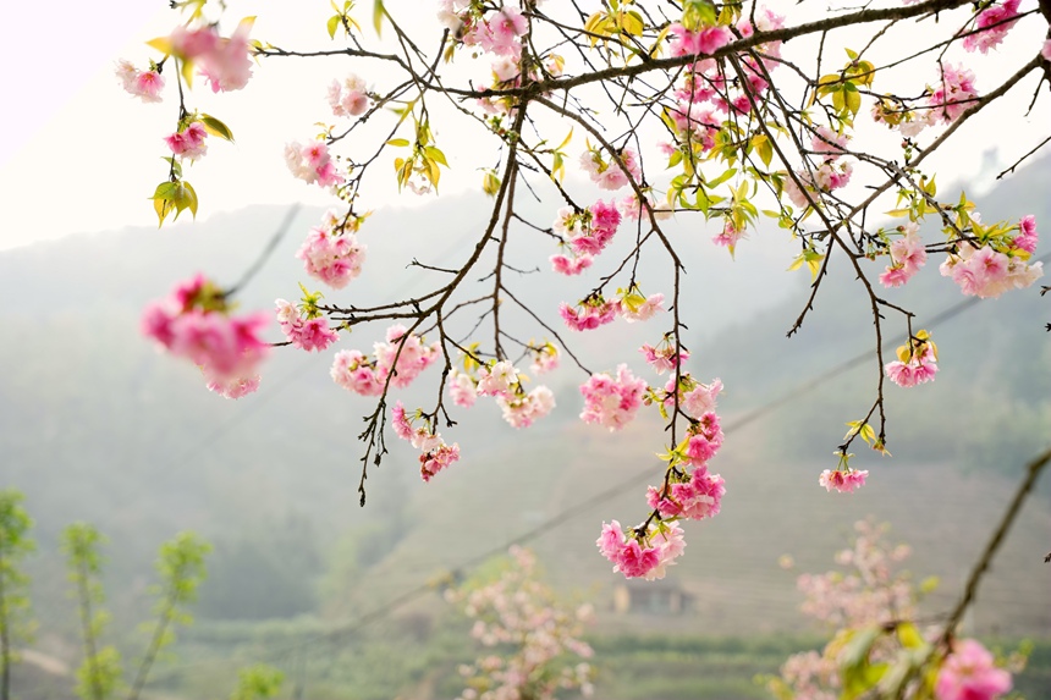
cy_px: 350
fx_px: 1573
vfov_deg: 25.1
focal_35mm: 54
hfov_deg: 36.9
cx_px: 526
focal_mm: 53.9
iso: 100
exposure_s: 1/250
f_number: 4.5
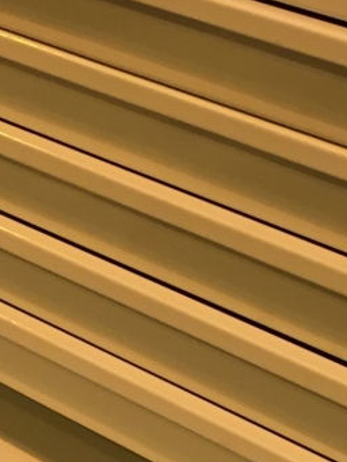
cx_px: 277
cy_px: 447
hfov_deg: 10.9
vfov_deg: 14.3
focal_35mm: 136
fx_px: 1817
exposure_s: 1/33
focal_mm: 4.15
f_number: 2.2
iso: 125
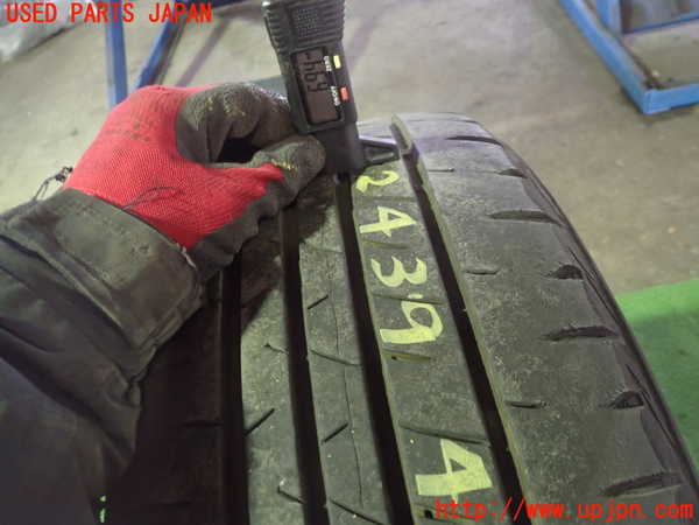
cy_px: 262
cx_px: 350
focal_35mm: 30
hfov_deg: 60.0
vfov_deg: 46.8
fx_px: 606
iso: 800
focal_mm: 5.4
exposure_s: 1/20
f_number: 2.3
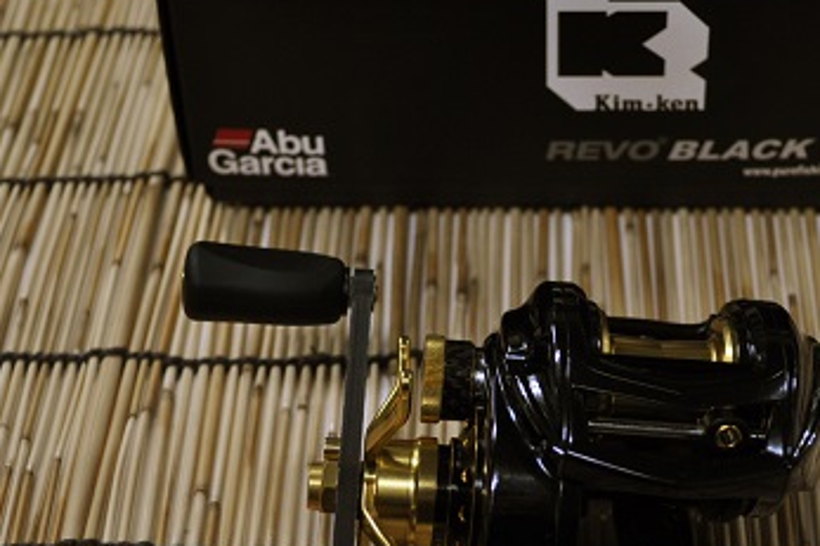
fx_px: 2026
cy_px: 359
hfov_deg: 22.8
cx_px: 510
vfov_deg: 15.3
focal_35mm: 89
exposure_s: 1/60
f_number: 4.8
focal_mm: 32
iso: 450
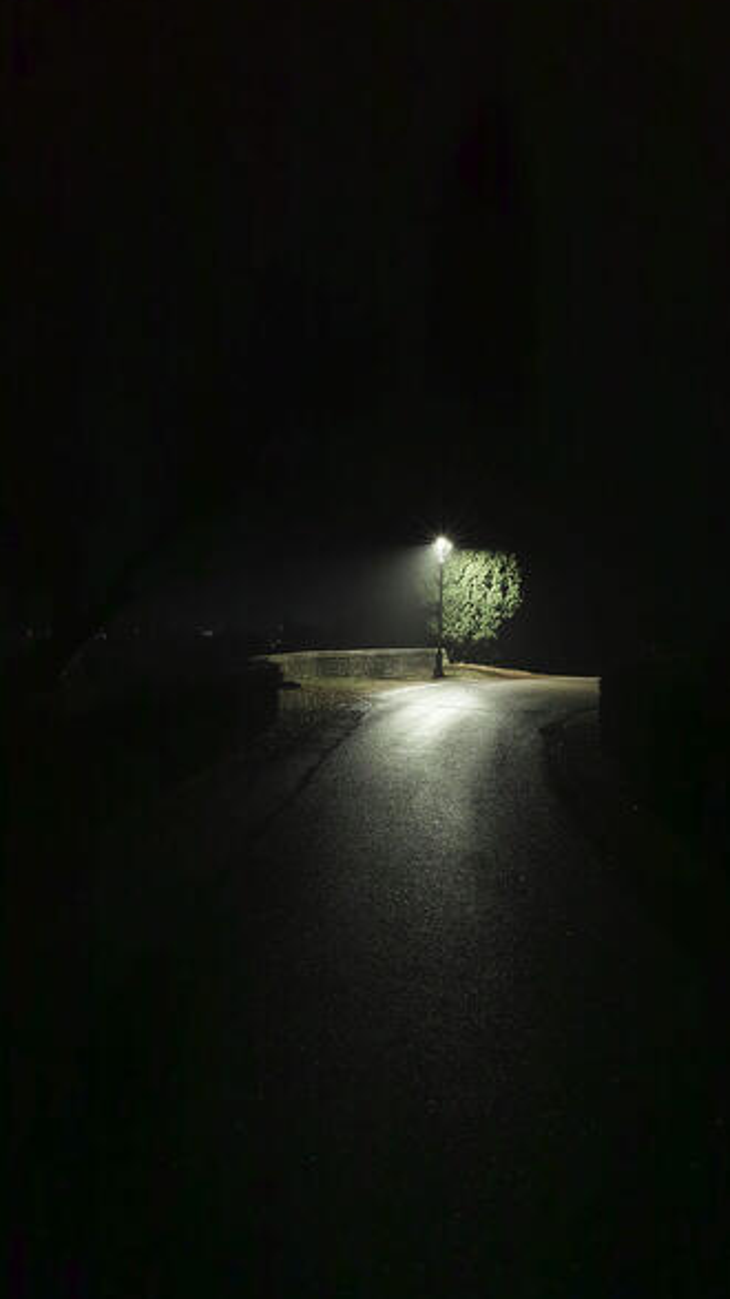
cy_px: 648
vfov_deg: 64.3
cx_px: 425
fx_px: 1033
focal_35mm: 30
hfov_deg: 38.8
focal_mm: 19
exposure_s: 20
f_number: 16
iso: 100
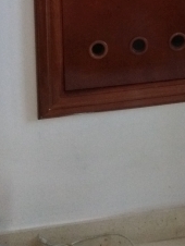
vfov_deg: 17.5
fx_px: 704
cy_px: -136
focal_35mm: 99
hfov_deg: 14.1
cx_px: 264
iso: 422
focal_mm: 2.96
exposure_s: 1/30
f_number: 2
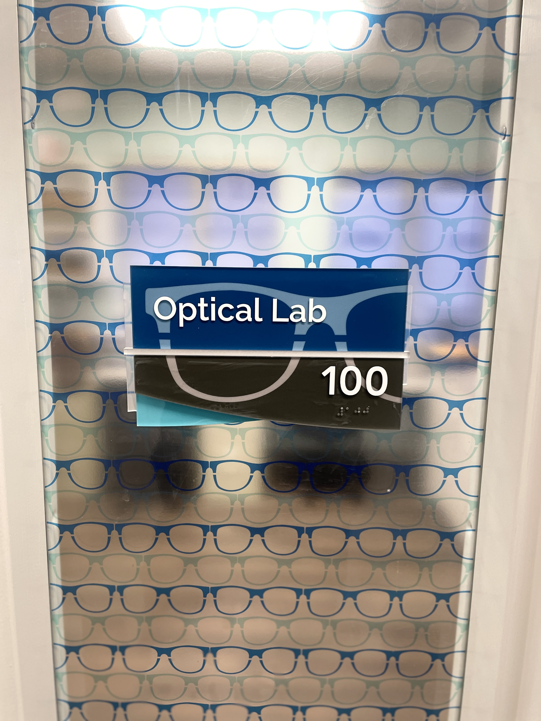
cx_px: 270
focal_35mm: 26
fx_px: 542
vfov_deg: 67.3
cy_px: 360
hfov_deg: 53.1
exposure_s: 1/60
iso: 100
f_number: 1.6
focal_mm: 4.2
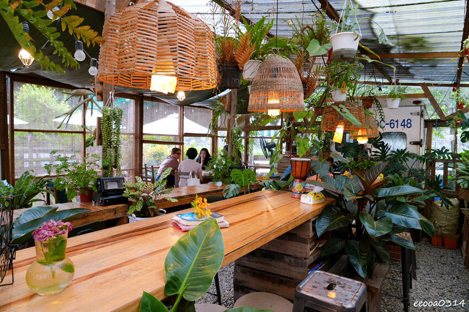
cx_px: 234
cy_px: 156
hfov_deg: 73.8
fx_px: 313
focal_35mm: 24
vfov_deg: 53.1
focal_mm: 24
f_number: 5.6
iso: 320
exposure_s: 1/60
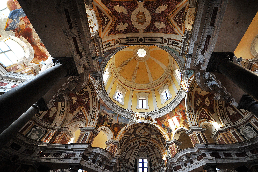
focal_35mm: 16
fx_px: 115
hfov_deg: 96.5
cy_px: 83
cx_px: 141
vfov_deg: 73.6
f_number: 6.3
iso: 1600
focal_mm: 14
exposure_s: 1/160
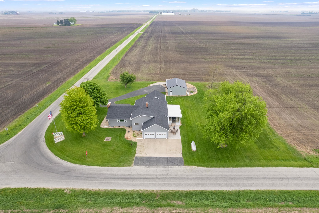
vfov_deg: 57.2
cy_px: 106
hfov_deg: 78.6
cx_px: 160
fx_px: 195
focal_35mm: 22
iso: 150
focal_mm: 8.38
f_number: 2.8
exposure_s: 1/1250
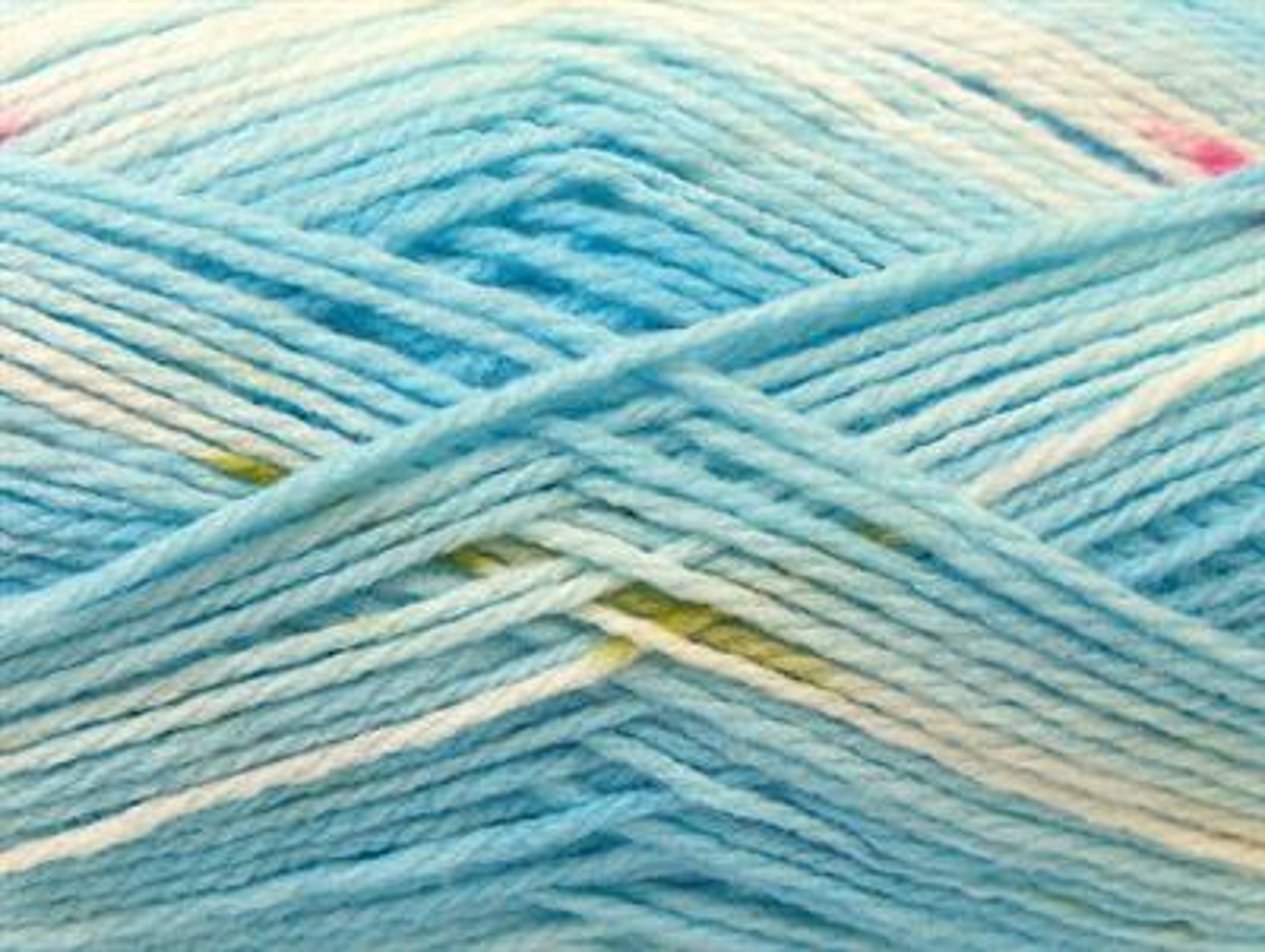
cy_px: 476
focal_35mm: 72
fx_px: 2634
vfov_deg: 20.5
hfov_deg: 27.0
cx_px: 632
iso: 200
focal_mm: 14.73
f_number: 2.9
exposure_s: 1/46.9
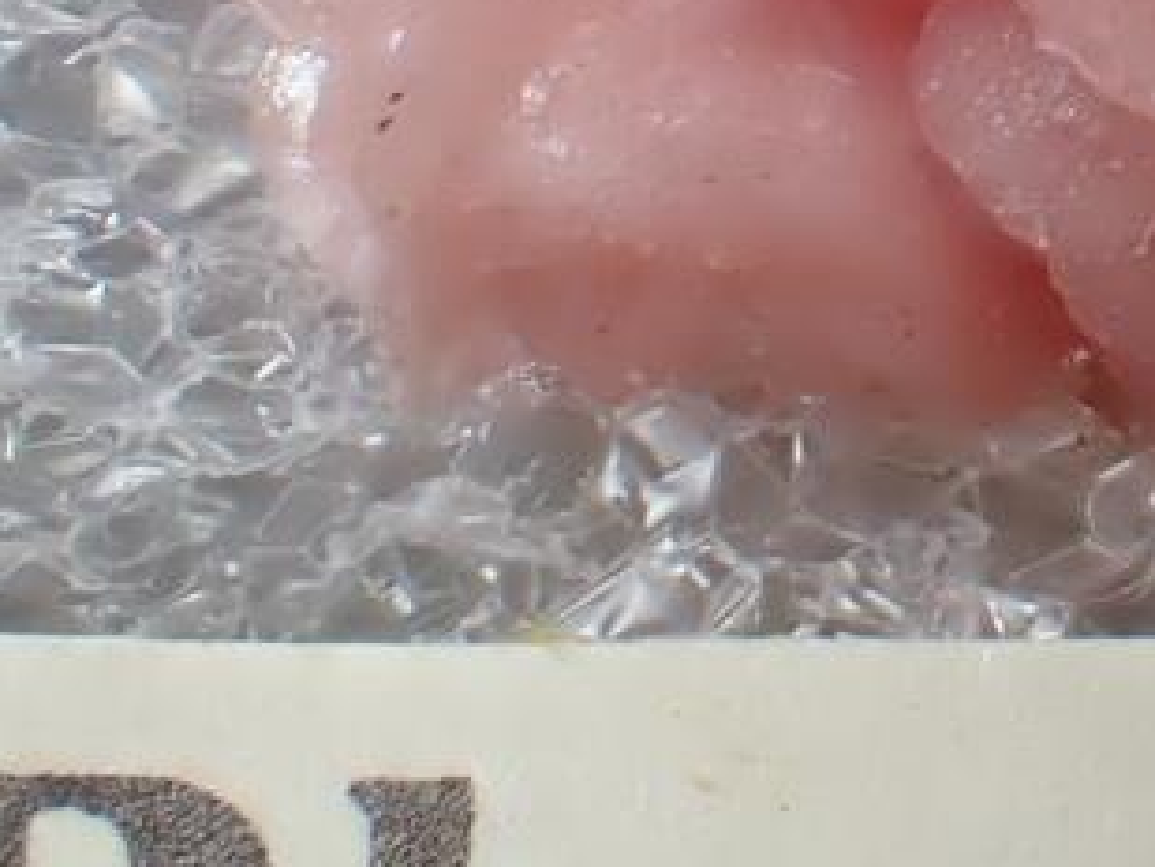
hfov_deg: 8.2
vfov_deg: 6.2
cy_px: -605
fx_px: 7844
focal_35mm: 235
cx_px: 1910
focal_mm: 10.35
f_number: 5
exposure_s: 1/500
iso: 100
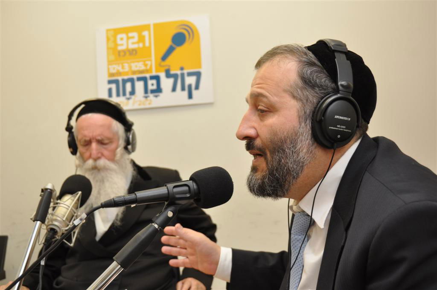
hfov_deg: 46.5
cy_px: 145
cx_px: 218
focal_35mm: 42
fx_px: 509
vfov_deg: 31.8
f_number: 4
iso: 500
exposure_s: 1/60
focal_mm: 28
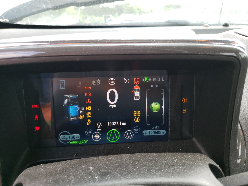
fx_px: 186
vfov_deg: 53.1
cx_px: 124
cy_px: 93
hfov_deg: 67.3
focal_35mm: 26
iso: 50
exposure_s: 1/120
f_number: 1.5
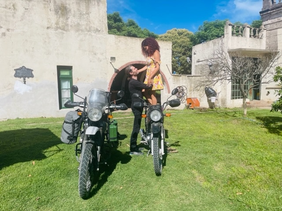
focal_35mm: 26
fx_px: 212
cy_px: 106
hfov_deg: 67.3
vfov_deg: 53.1
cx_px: 141
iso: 32
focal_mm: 4.2
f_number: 1.6
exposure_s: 1/5291
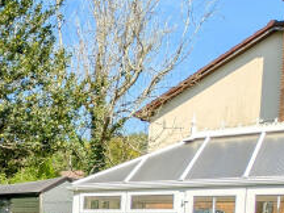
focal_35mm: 57
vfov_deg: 23.7
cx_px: -154
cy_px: 245
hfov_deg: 24.9
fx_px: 468
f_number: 1.95
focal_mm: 2.23
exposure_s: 1/1969
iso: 39
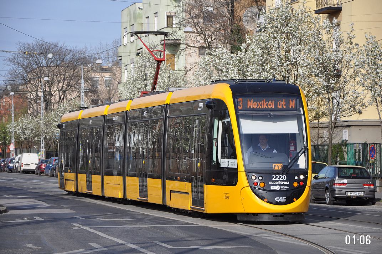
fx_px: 1669
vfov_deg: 8.7
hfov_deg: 13.1
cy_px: 127
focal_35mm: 158
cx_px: 191
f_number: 5.6
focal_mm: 105
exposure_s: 1/1250
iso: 400
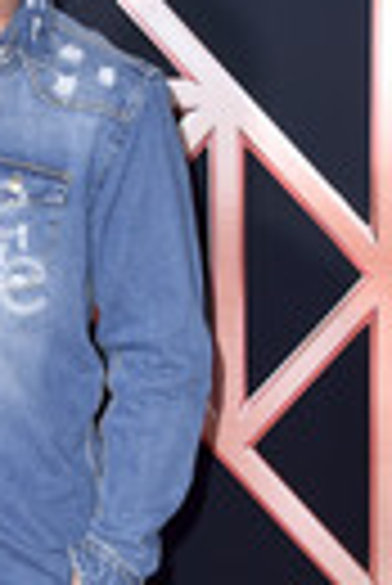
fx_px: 2411
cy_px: 513
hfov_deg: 9.2
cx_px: -52
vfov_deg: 13.7
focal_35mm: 148
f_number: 7.1
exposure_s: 1/250
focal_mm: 48
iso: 500
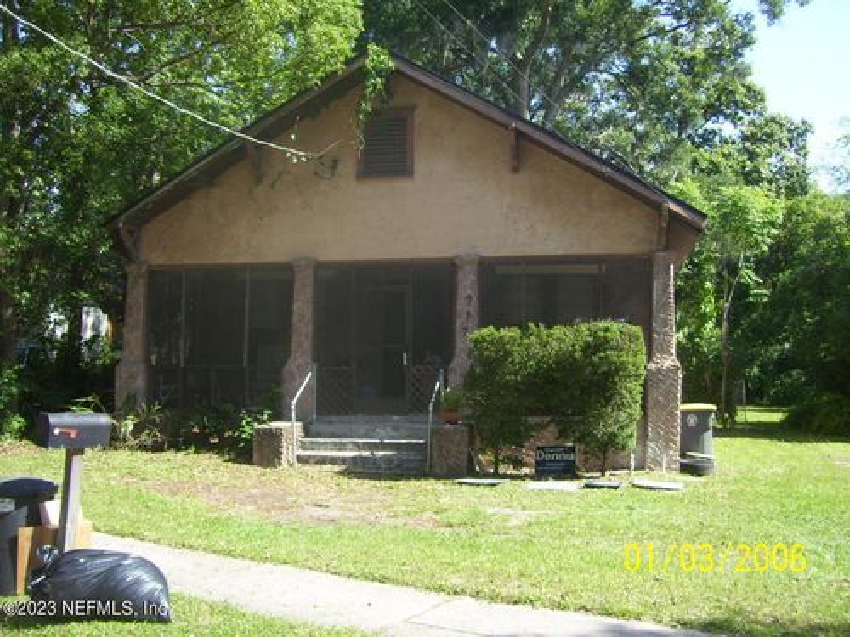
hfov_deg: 51.4
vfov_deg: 39.7
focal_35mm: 36
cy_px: 318
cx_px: 425
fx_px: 884
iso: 80
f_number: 2.7
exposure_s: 1/400
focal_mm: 6
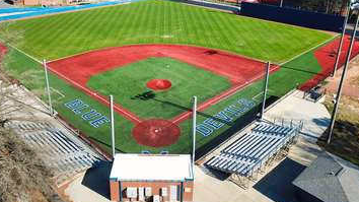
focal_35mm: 32
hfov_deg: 60.9
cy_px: 69
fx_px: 305
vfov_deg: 36.3
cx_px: 163
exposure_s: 1/849
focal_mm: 4.73
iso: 100
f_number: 2.2
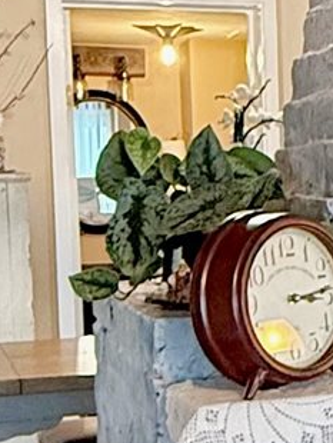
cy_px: 304
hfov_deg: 13.3
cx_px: 522
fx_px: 1332
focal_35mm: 104
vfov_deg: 18.8
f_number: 2.2
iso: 640
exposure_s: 1/60
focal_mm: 2.22
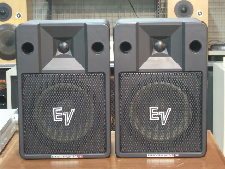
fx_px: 604
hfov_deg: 21.1
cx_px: 112
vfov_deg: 15.9
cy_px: 84
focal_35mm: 93
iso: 200
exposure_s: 1/2
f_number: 5.2
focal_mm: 16.5
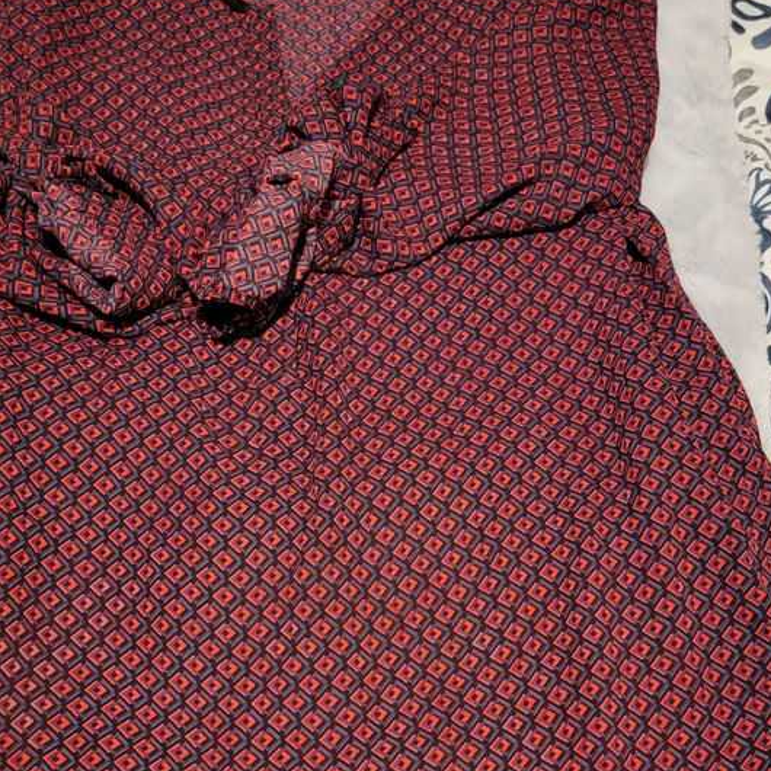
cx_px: 311
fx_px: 1008
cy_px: 454
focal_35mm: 40
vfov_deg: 41.7
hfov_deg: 41.7
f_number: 1.8
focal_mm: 6.7
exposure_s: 1/30
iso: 640
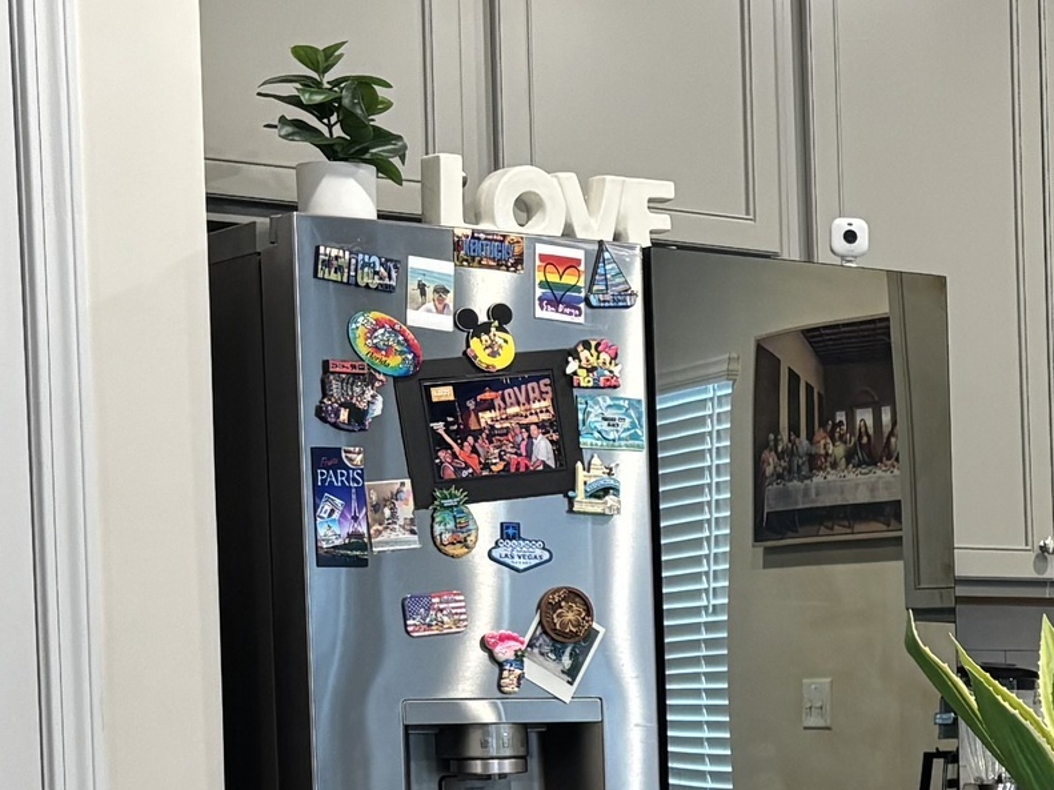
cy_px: 895
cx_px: 1320
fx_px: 3075
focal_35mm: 101
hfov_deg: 18.3
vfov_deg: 14.3
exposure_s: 1/60
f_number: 1.6
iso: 200
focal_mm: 5.96
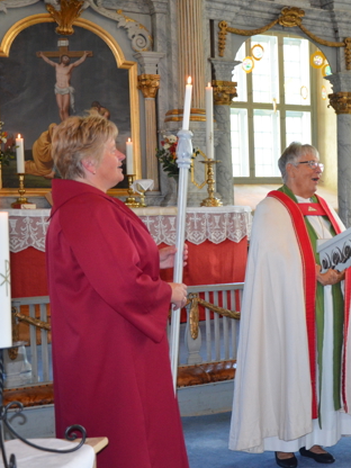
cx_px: 340
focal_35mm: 62
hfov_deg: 22.8
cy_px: 231
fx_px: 838
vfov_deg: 31.2
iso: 1100
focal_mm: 28
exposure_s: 1/60
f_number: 4
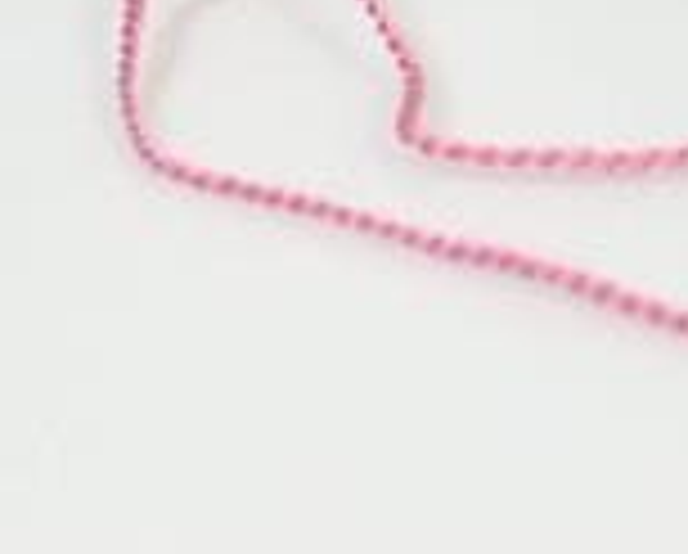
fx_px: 4366
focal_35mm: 214
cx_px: 319
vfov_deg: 7.2
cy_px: -92
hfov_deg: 9.0
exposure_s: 1/50.7
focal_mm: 17.25
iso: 200
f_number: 2.9
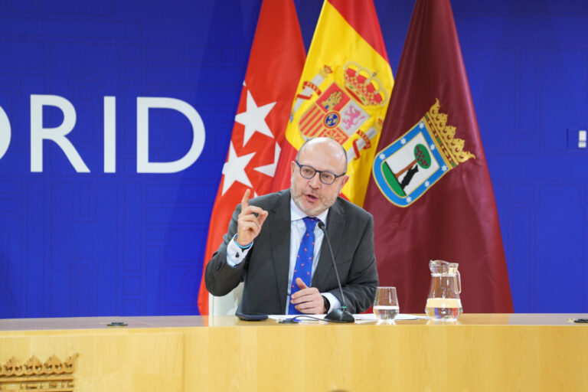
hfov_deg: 10.3
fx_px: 3266
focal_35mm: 200
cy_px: 196
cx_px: 294
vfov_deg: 6.9
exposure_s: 1/250
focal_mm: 200
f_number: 4
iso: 3200
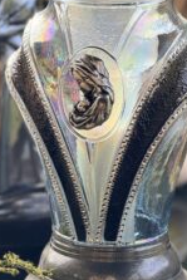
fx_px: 1883
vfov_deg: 8.5
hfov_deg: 5.7
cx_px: 104
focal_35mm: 242
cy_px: 92
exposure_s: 1/191
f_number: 2.8
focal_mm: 15.66
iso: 64
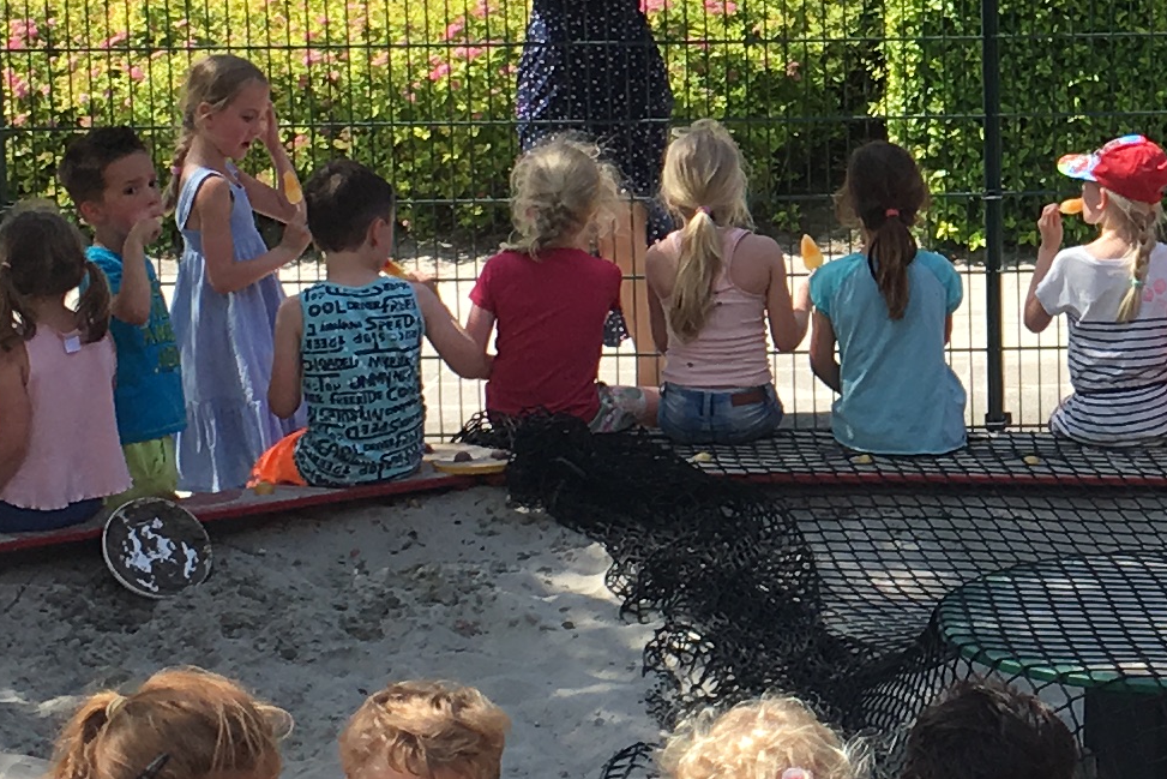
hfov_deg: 15.9
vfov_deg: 10.9
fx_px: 4052
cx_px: 1328
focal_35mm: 125
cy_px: 120
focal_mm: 4.15
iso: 25
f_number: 2.2
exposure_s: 1/680
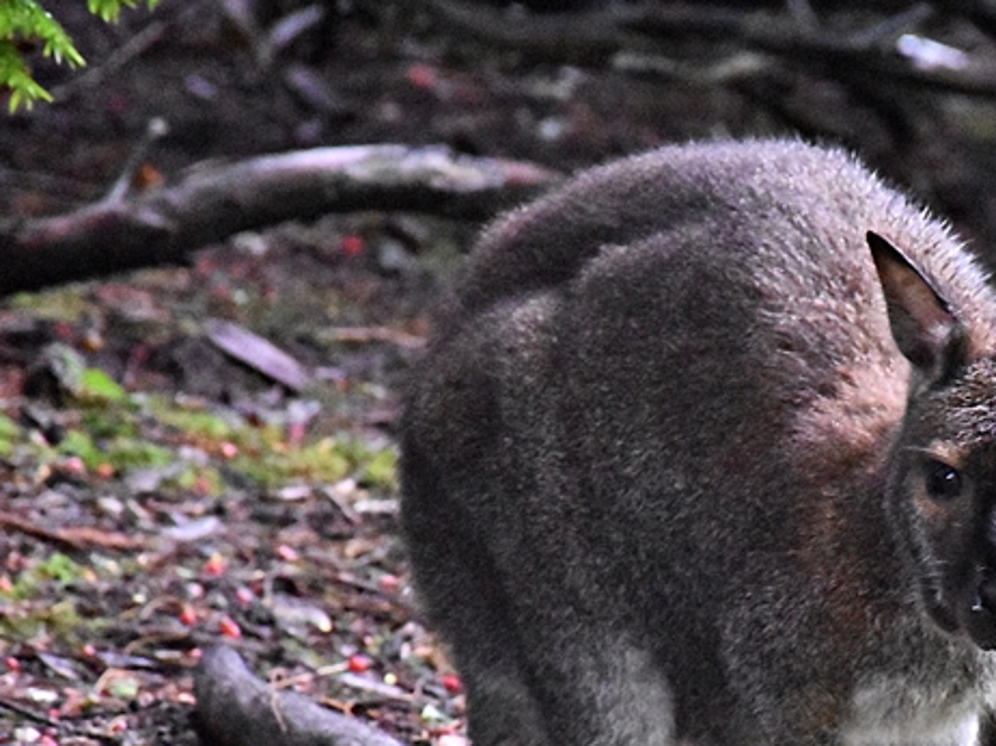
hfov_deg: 4.4
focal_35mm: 448
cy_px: 462
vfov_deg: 3.3
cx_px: 886
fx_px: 12884
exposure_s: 1/160
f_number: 5.6
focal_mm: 140
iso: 12800
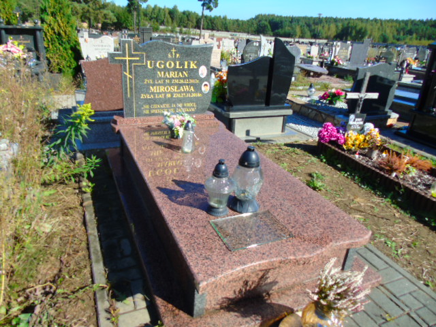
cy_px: 164
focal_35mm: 25
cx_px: 218
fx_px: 315
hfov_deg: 69.4
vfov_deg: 54.9
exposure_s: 1/500
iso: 80
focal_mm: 4.4
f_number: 3.4
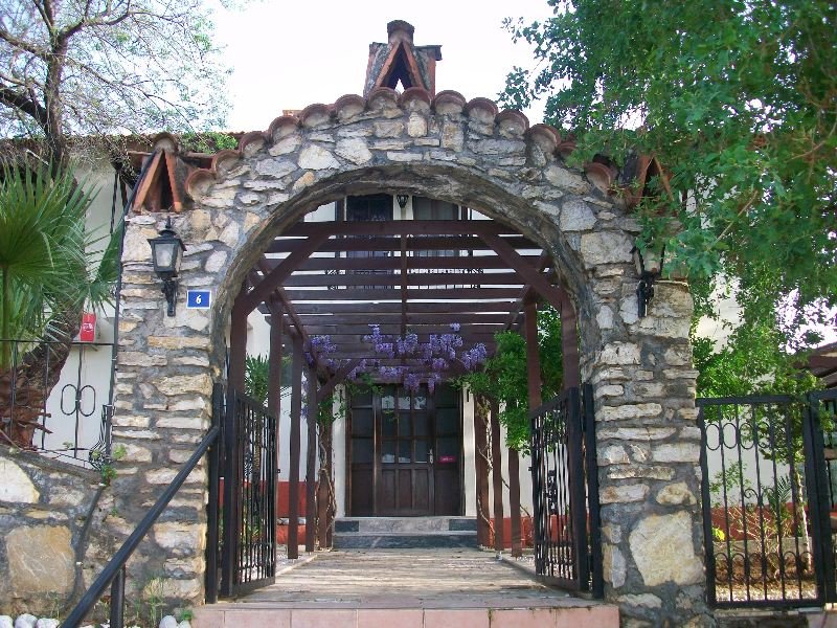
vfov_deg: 44.2
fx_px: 774
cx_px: 418
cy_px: 314
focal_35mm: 32
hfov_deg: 56.8
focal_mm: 5.7
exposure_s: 1/100
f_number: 2.8
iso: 64
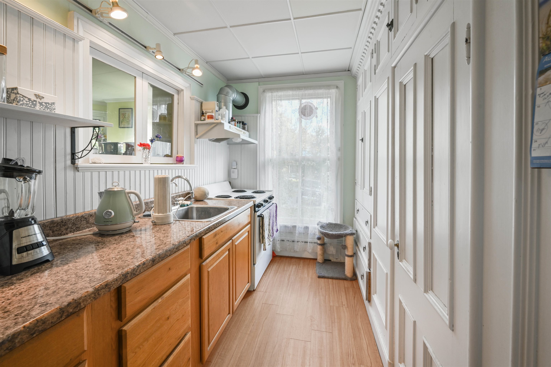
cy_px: 184
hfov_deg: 104.3
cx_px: 276
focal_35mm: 14
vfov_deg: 81.2
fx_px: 214
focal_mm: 14
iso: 400
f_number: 10
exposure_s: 1/60
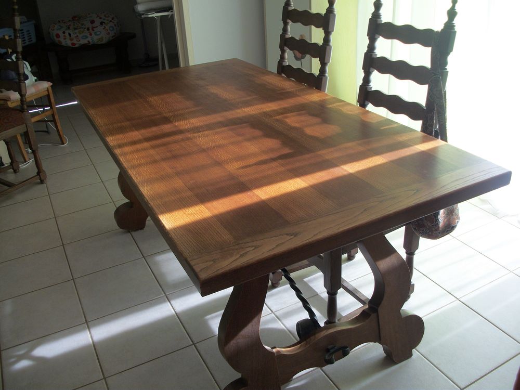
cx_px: 260
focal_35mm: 32
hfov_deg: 56.8
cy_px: 195
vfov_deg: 44.2
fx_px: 481
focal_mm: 5.7
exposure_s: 1/160
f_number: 2.9
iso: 80
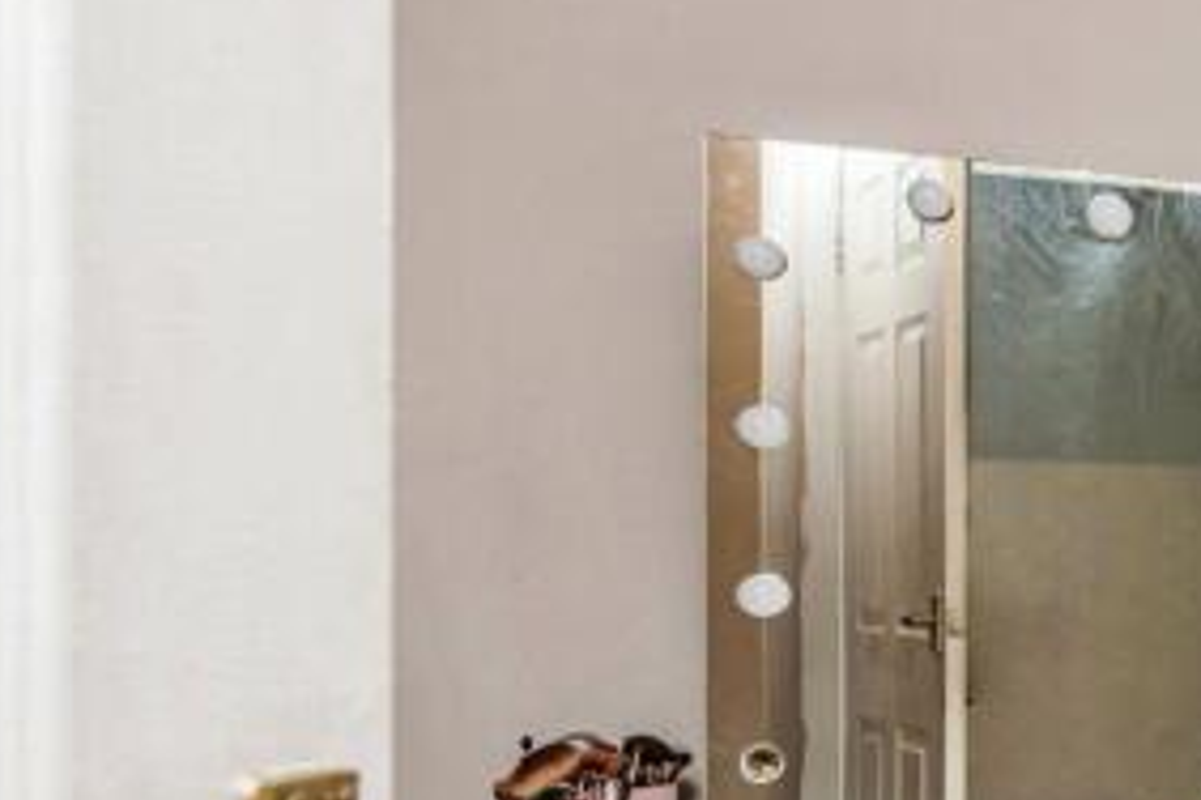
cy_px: 672
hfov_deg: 23.7
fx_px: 1935
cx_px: 1980
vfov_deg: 23.0
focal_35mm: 58
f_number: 8
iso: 320
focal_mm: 16
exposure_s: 1/10
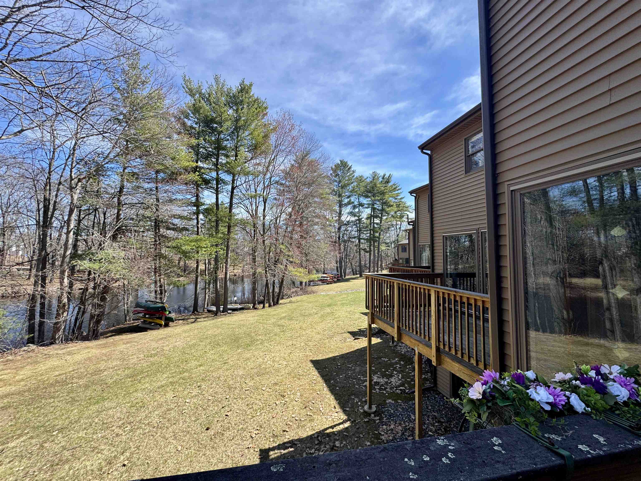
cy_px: 240
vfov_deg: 85.7
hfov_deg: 102.1
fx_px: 259
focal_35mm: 14
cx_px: 320
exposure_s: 1/812
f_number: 2.2
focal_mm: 2.22
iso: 50
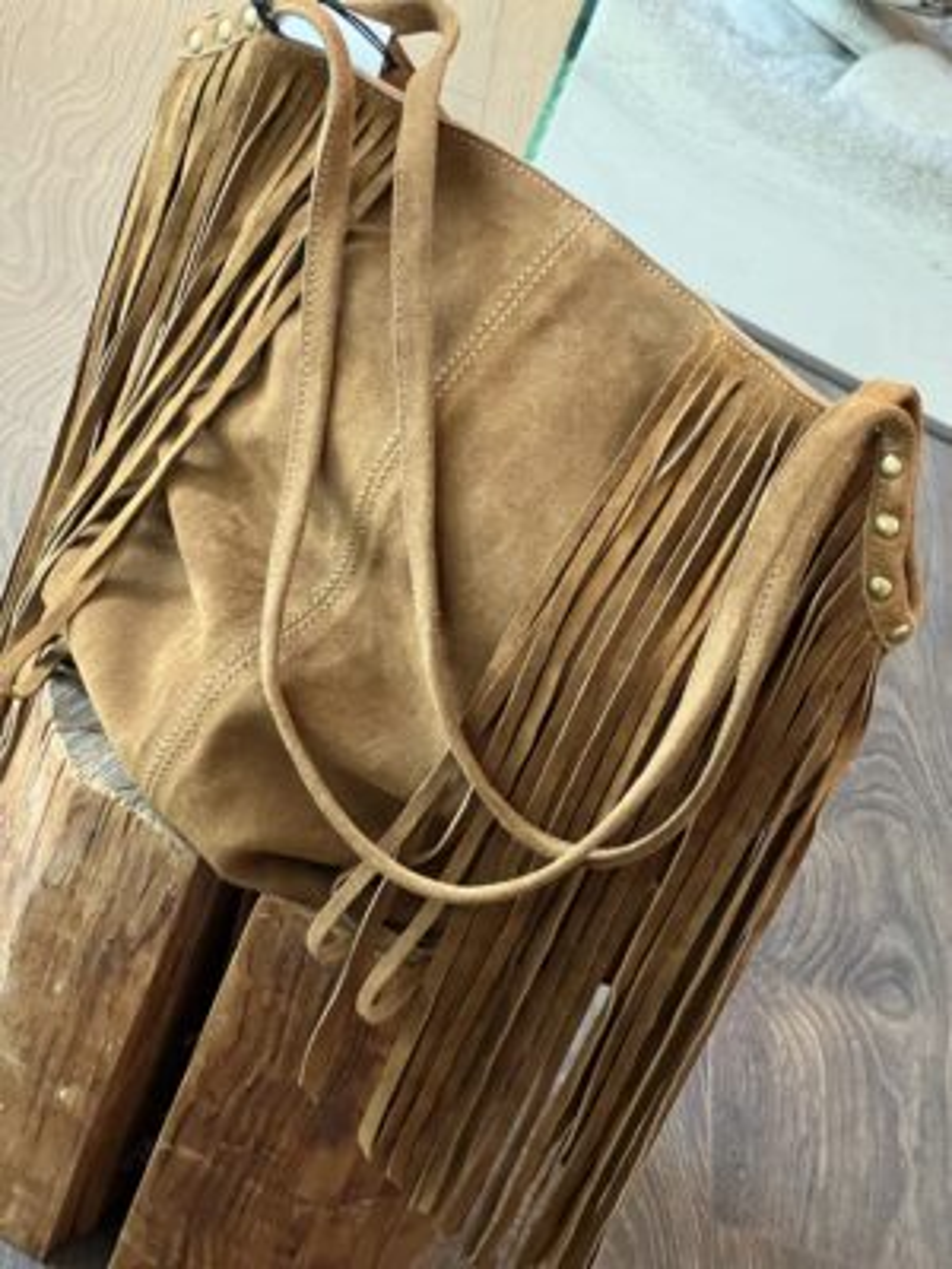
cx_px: 476
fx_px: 2824
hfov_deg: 19.1
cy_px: 634
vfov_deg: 25.3
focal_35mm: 77
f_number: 2.8
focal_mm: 9
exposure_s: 1/34
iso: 640
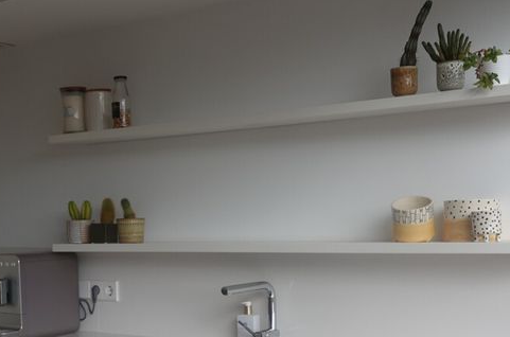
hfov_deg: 33.5
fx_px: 834
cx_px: 146
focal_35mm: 59
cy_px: 295
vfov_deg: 22.4
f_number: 4
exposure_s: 1/500
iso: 125
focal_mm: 11.29
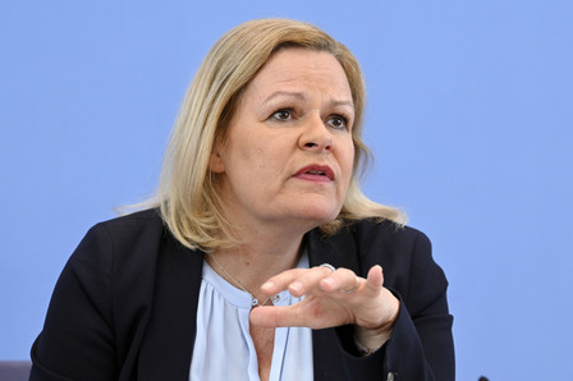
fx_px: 2163
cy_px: 190
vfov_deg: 10.1
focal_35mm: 136
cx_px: 287
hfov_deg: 15.1
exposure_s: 1/800
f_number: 5.6
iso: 3200
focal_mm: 135
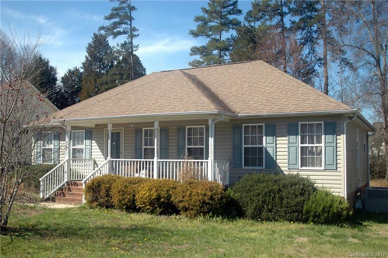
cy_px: 129
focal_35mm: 57
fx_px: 613
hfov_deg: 35.1
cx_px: 194
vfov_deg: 23.7
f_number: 7.1
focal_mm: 38
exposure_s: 1/200
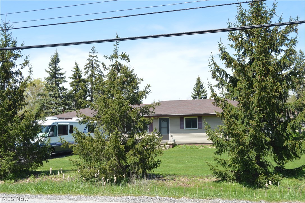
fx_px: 393
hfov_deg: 42.4
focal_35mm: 46
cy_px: 102
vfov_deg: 28.9
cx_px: 152
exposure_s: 1/125
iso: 100
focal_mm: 31
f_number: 10
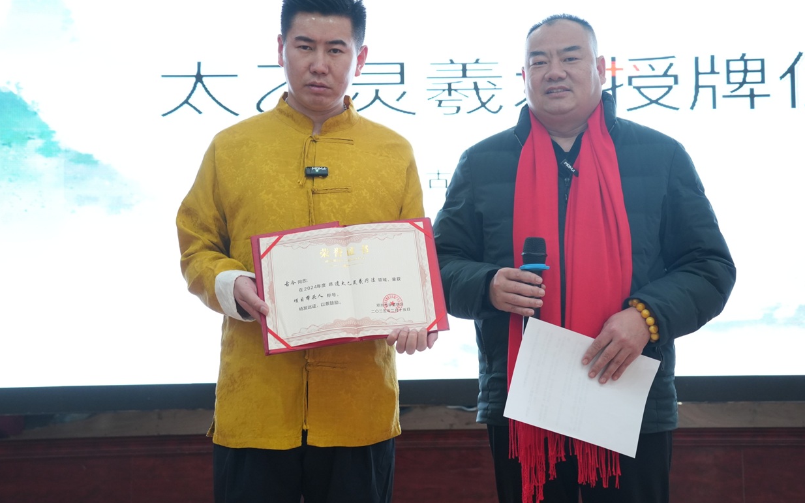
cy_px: 221
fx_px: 1141
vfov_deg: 24.8
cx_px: 433
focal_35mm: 52
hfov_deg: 38.8
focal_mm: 42
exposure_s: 1/100
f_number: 3.2
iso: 1600
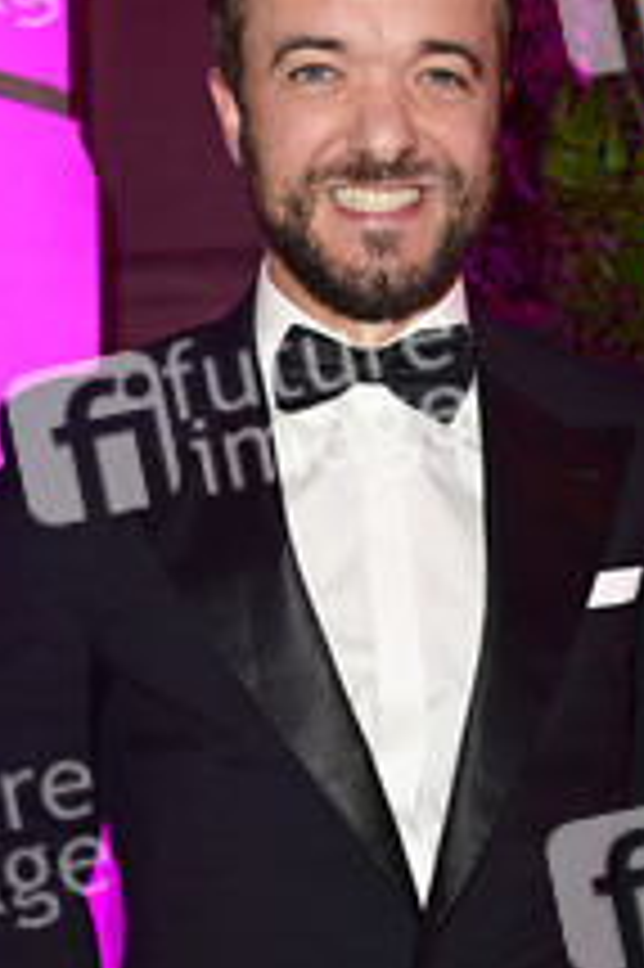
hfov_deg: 16.6
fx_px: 2204
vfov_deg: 24.7
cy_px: 644
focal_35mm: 82
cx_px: 369
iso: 2000
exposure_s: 1/125
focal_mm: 44
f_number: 5.6
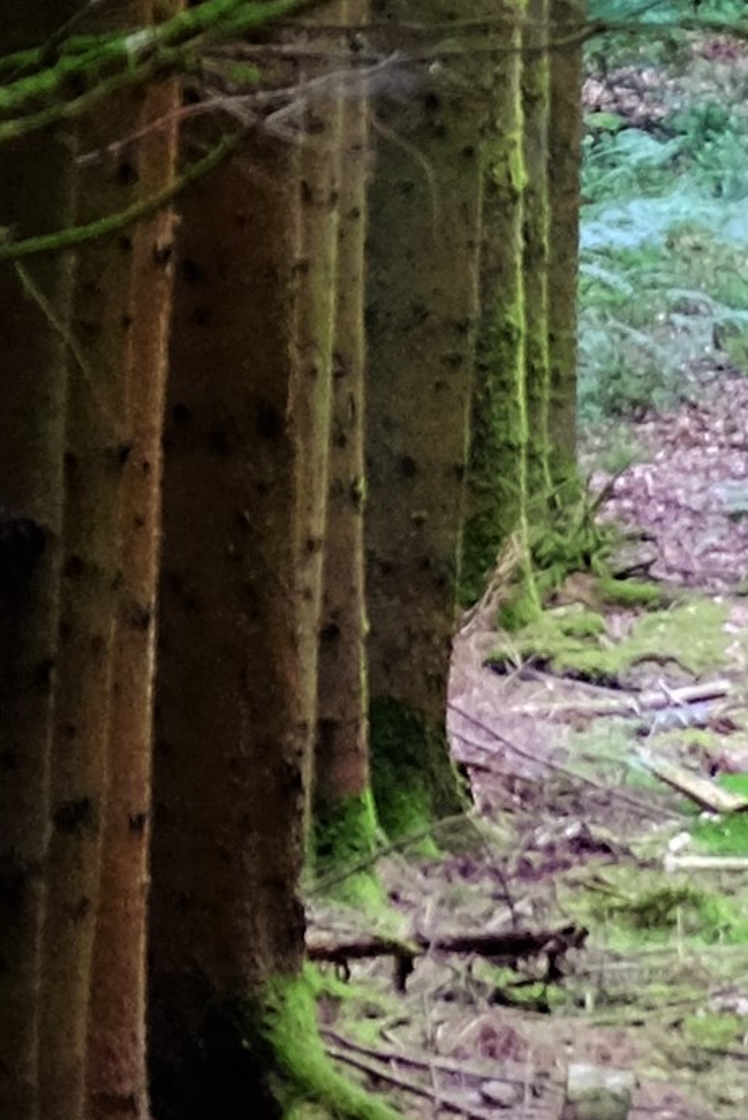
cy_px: -236
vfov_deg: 3.5
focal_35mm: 587
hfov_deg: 2.3
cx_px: 1579
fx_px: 18275
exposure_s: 1/60
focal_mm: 55
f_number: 4
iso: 640
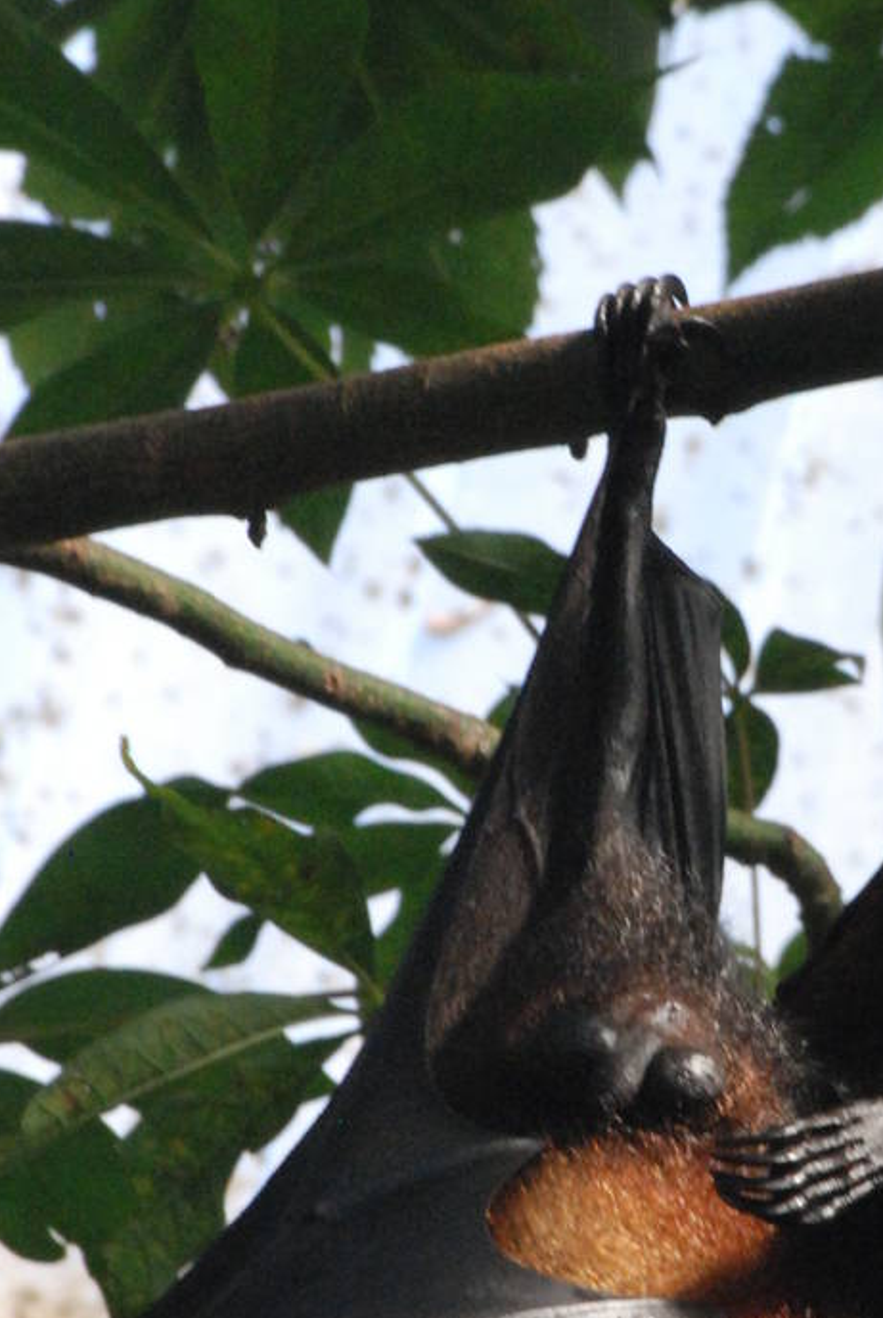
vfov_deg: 2.0
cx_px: 781
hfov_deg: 1.3
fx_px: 38346
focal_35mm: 1046
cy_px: 718
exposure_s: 1/160
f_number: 16
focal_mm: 300
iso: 1600
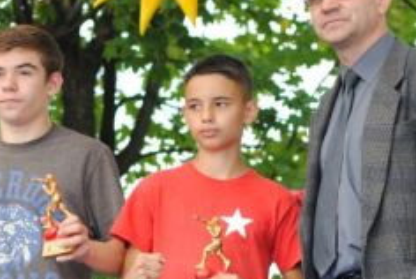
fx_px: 2198
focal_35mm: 190
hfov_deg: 10.8
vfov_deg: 7.2
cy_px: 277
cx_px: 104
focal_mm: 50
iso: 200
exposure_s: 1/200
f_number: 3.2
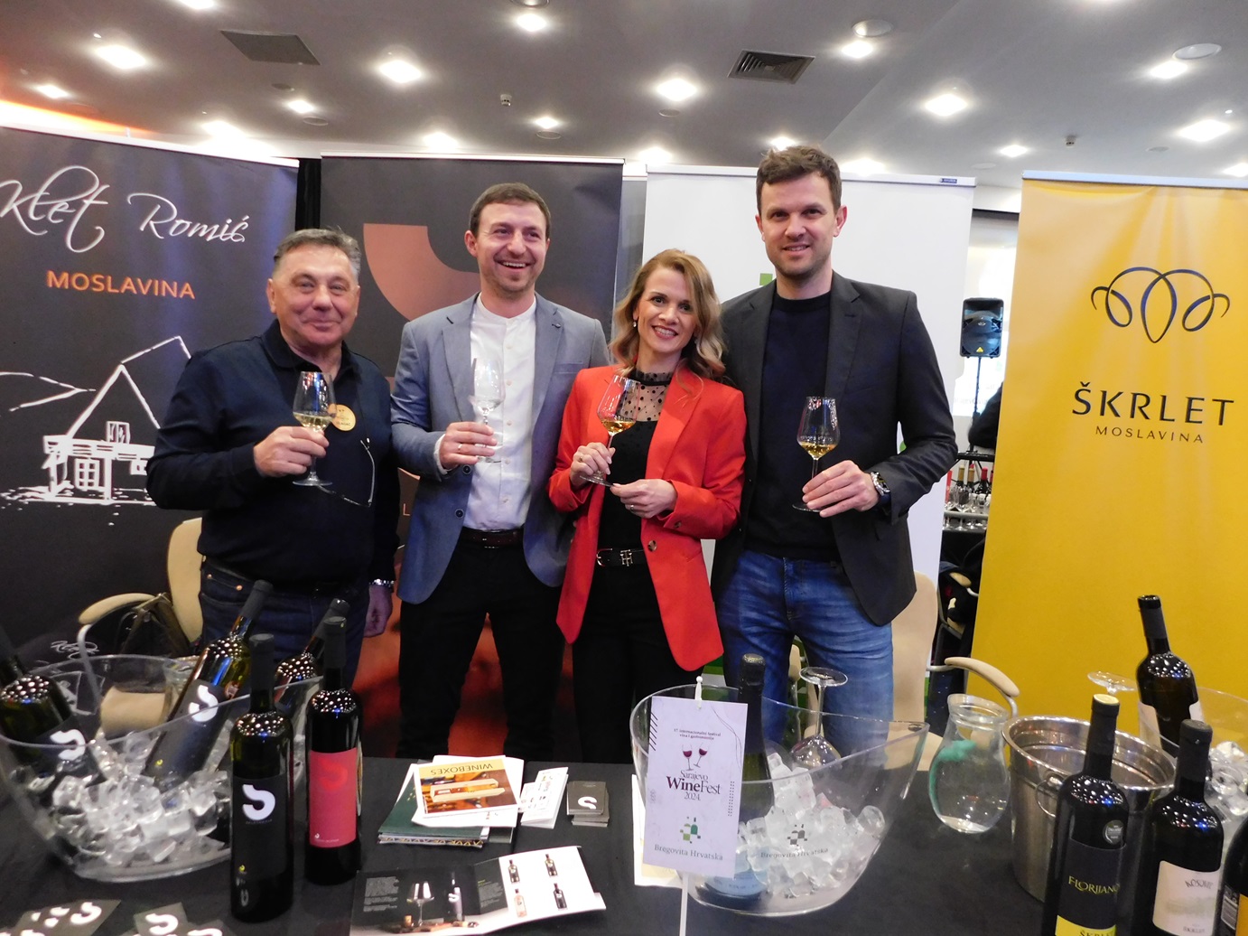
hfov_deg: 73.9
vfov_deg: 58.9
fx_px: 829
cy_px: 468
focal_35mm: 23
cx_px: 624
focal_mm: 4
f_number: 3
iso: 560
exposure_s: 1/8
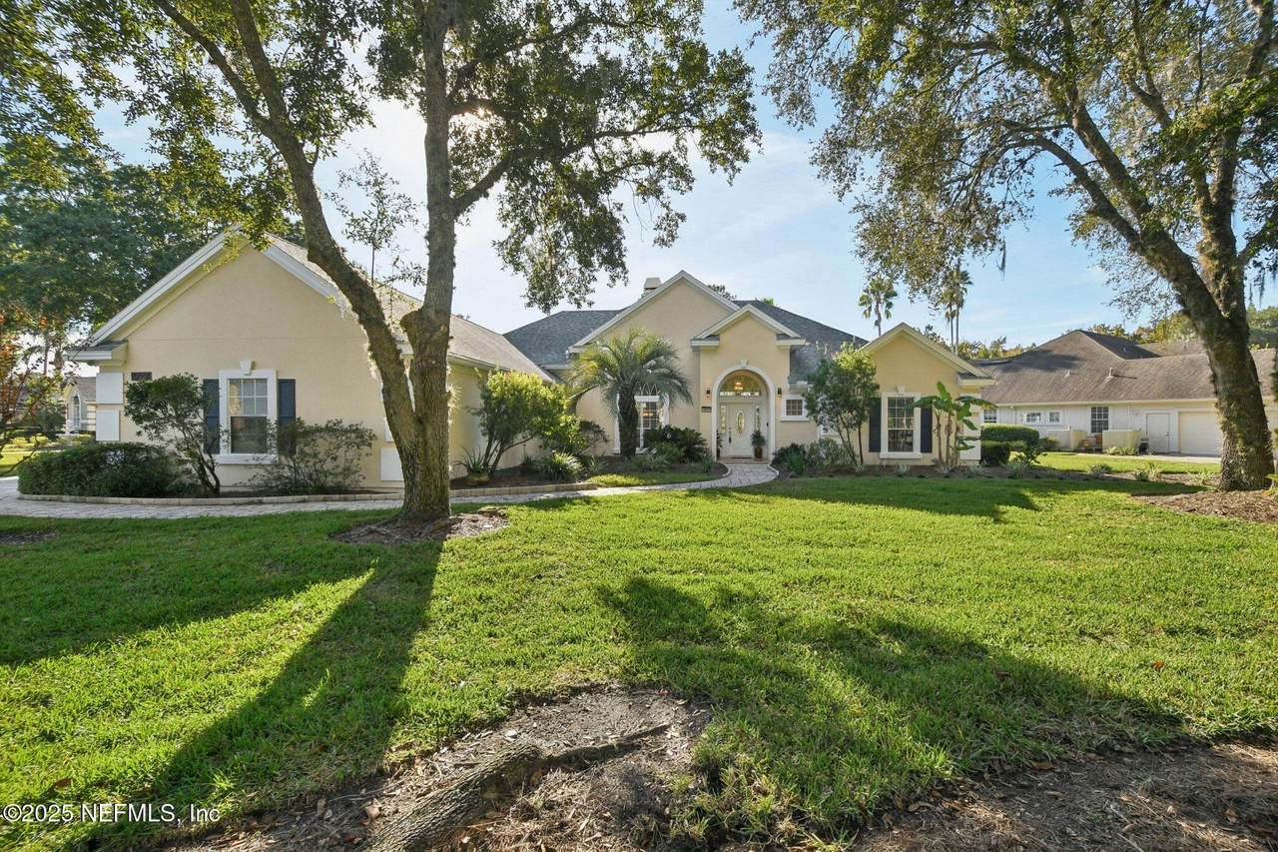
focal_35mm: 15
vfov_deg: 77.3
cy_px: 426
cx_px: 639
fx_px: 532
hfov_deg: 100.4
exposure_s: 1/400
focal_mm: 10
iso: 400
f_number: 8
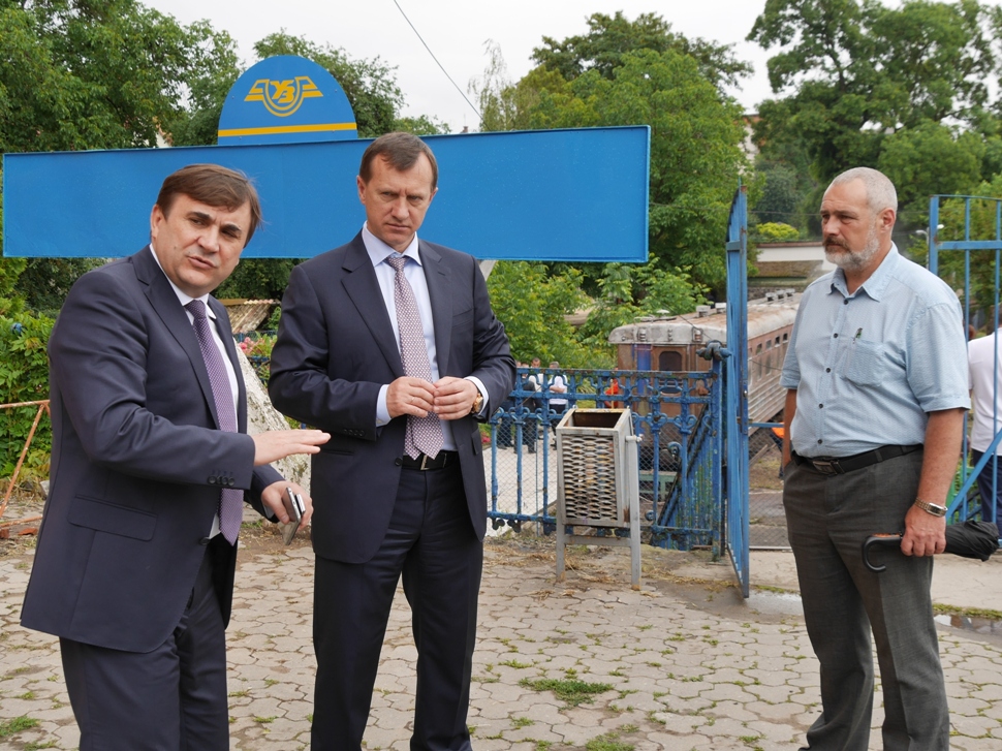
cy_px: 376
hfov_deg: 44.8
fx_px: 1215
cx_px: 501
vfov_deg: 34.3
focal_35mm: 42
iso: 200
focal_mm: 21
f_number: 5.6
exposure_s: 1/200
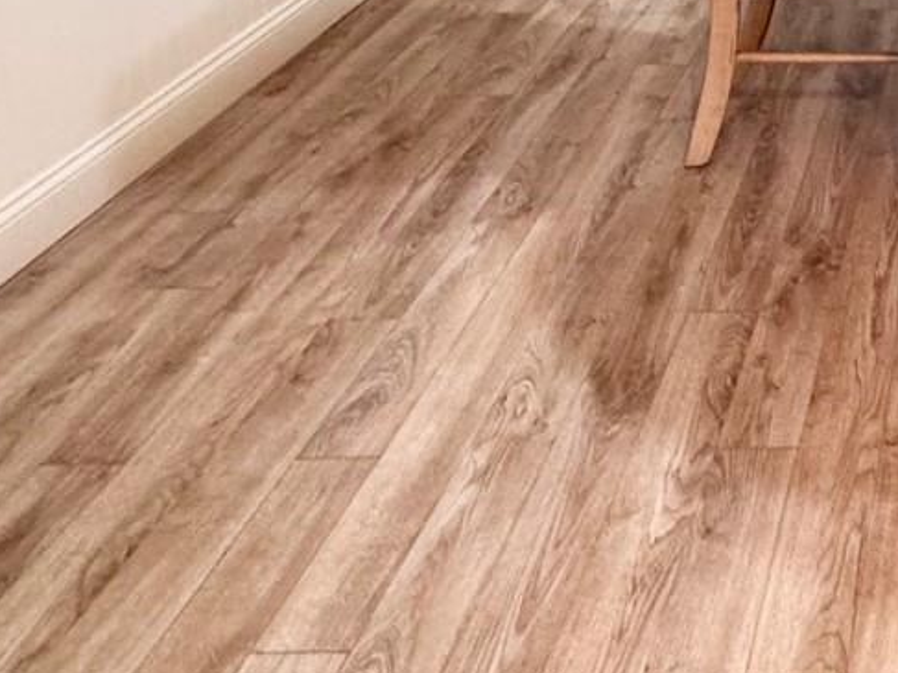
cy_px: -363
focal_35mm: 46
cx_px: 1053
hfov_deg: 34.0
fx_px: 1193
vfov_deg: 24.0
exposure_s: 1/60
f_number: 2.2
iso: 320
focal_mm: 2.22
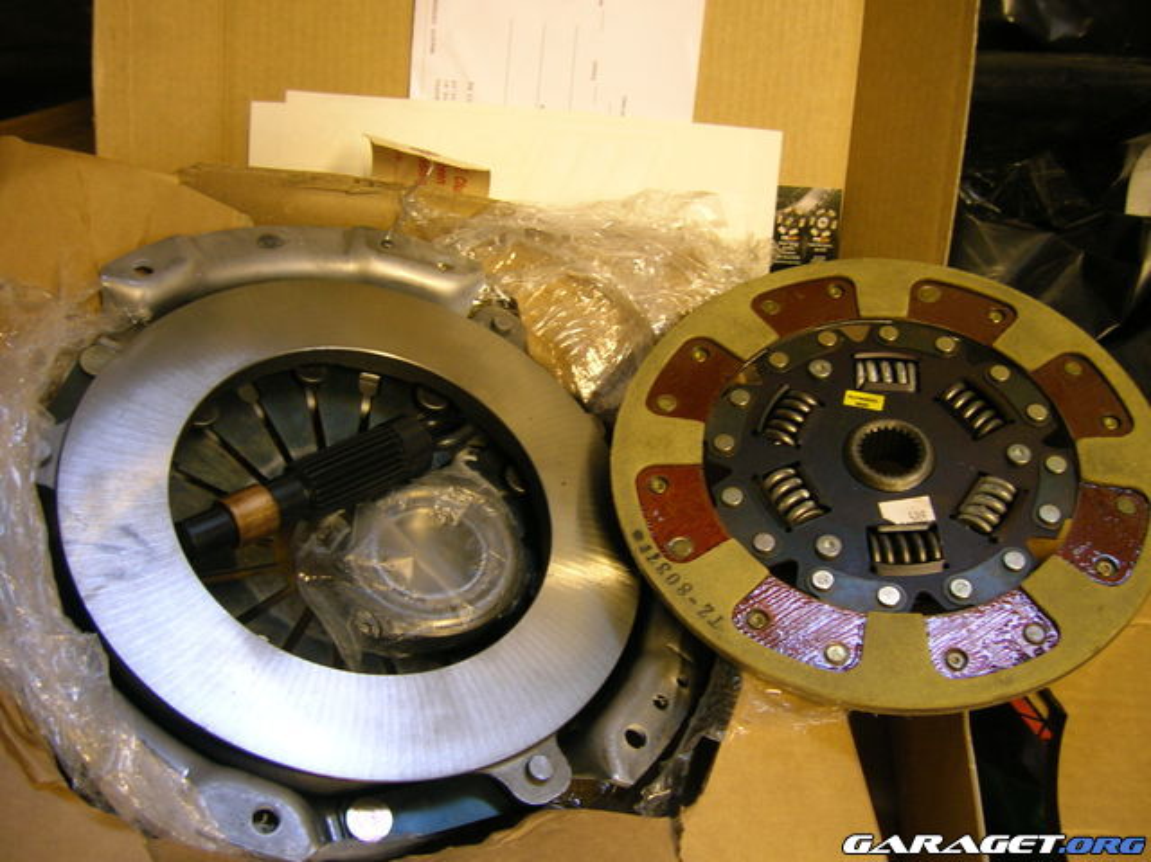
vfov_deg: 41.7
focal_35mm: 34
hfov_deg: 54.0
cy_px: 431
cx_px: 576
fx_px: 1130
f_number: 2.9
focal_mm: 5.7
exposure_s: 1/4.4
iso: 82
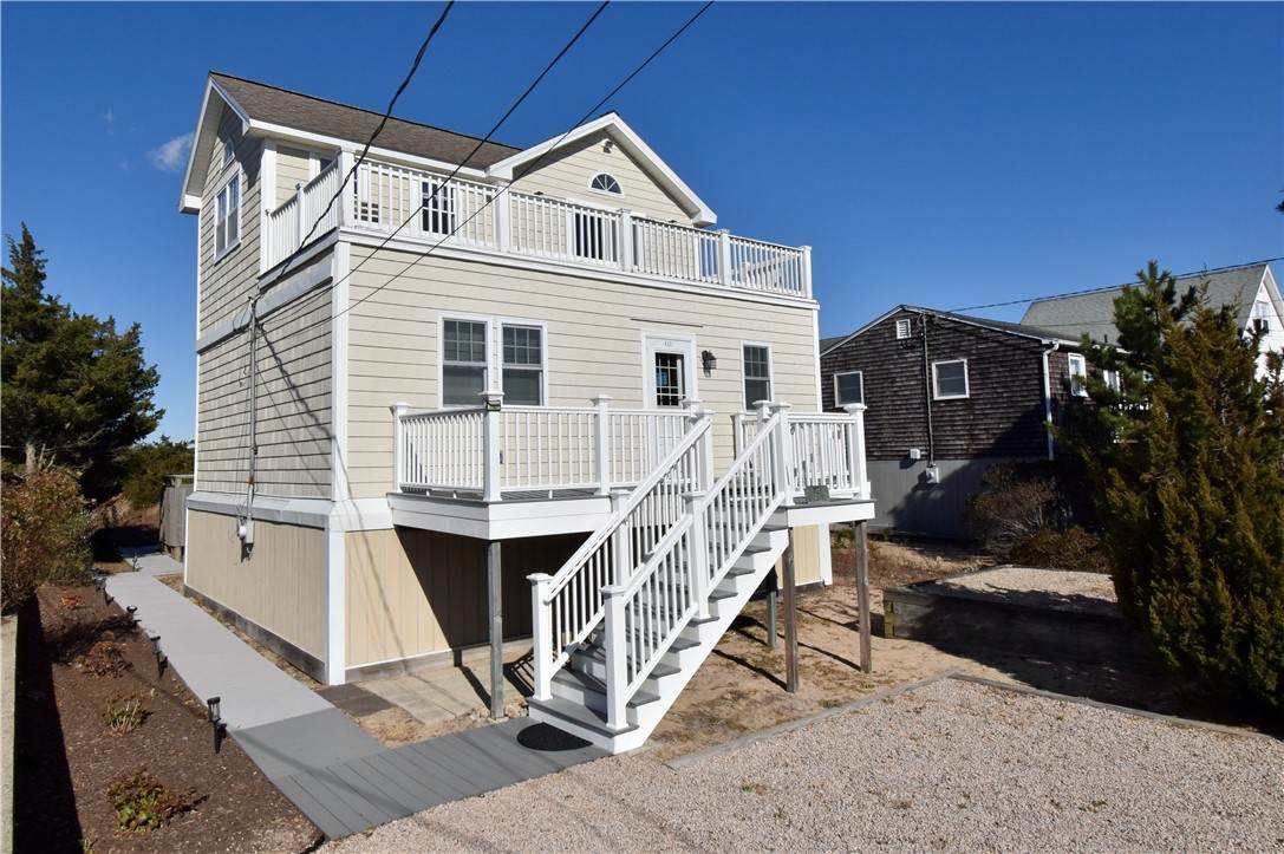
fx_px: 695
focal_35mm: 20
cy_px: 427
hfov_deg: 85.5
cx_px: 642
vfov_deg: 63.1
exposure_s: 1/1000
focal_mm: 13
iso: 320
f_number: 16
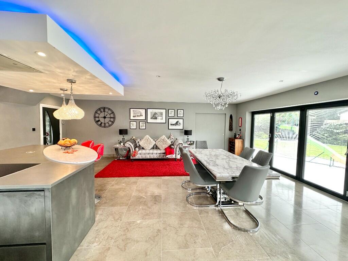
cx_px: 174
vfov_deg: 85.7
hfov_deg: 102.1
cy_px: 130
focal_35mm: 14
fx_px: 141
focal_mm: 2.22
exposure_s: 1/100
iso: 125
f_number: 2.2
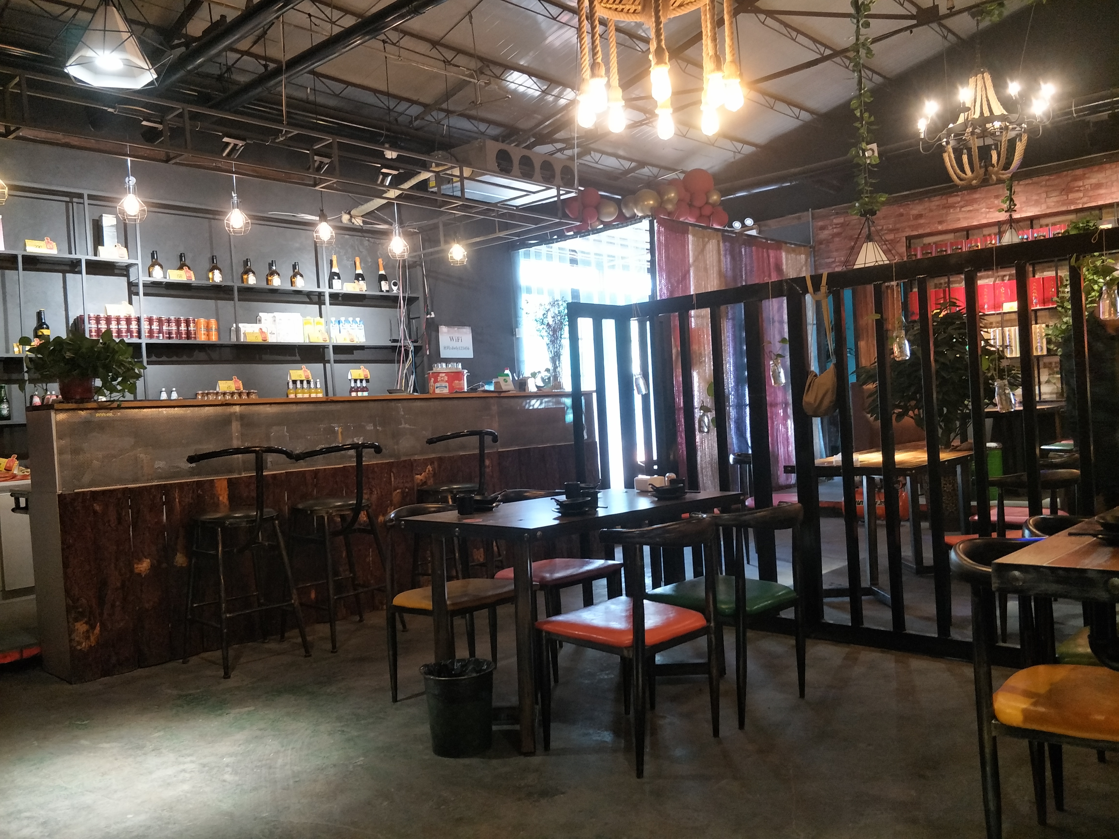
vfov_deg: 61.1
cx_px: 560
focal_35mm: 22
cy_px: 420
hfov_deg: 76.4
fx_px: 711
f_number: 1.7
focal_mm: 3.79
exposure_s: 1/33
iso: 246
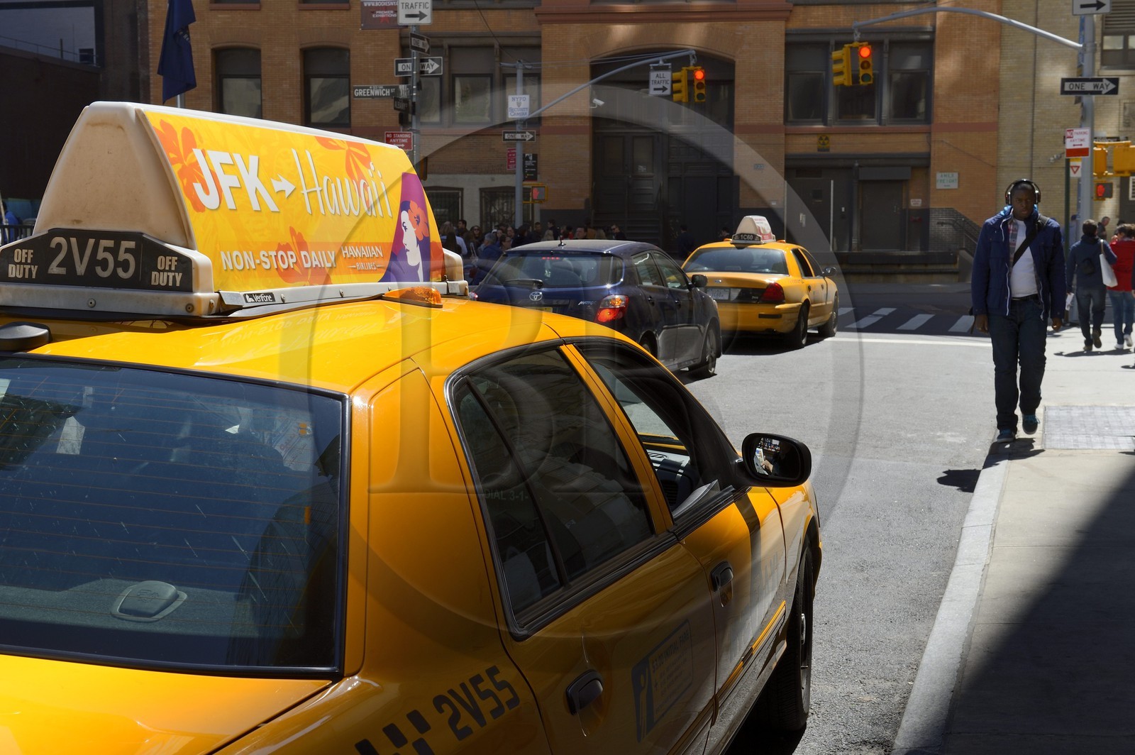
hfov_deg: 39.6
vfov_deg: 26.9
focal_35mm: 50
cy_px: 378
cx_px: 568
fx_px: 1575
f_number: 11
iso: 200
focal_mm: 50
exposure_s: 1/200
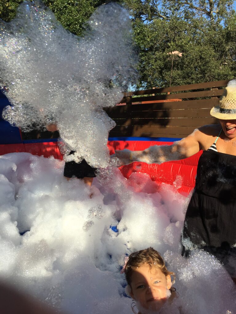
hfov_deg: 48.2
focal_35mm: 29
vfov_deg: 61.7
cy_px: 157
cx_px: 118
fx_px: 264
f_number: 2.2
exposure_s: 1/1148
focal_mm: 4.15
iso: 25
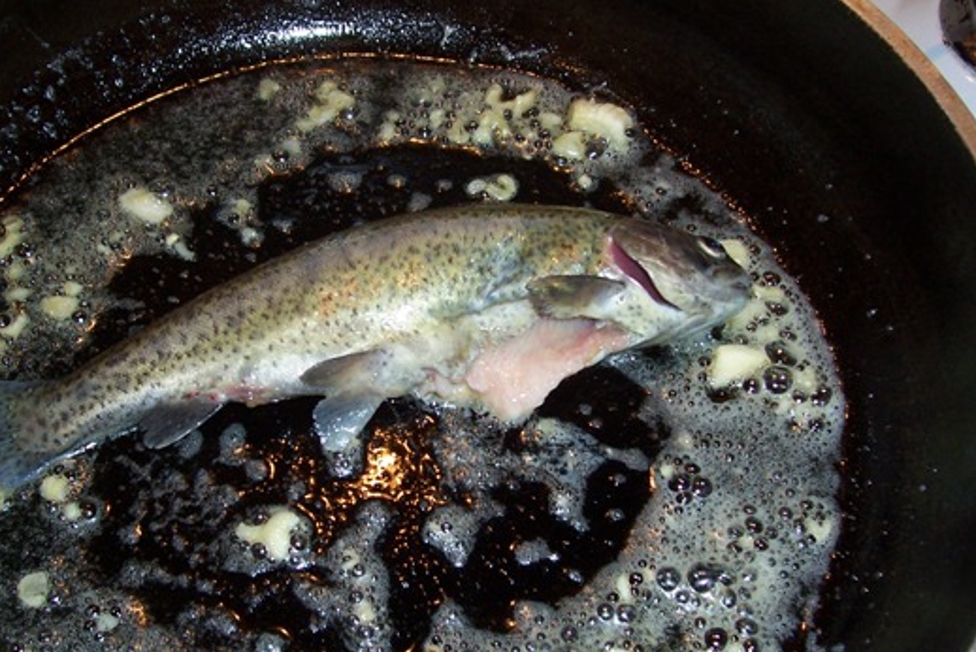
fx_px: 1139
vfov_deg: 31.9
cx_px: 456
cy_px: 351
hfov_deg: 46.3
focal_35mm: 42
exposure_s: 1/60
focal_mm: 5.6
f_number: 2.7
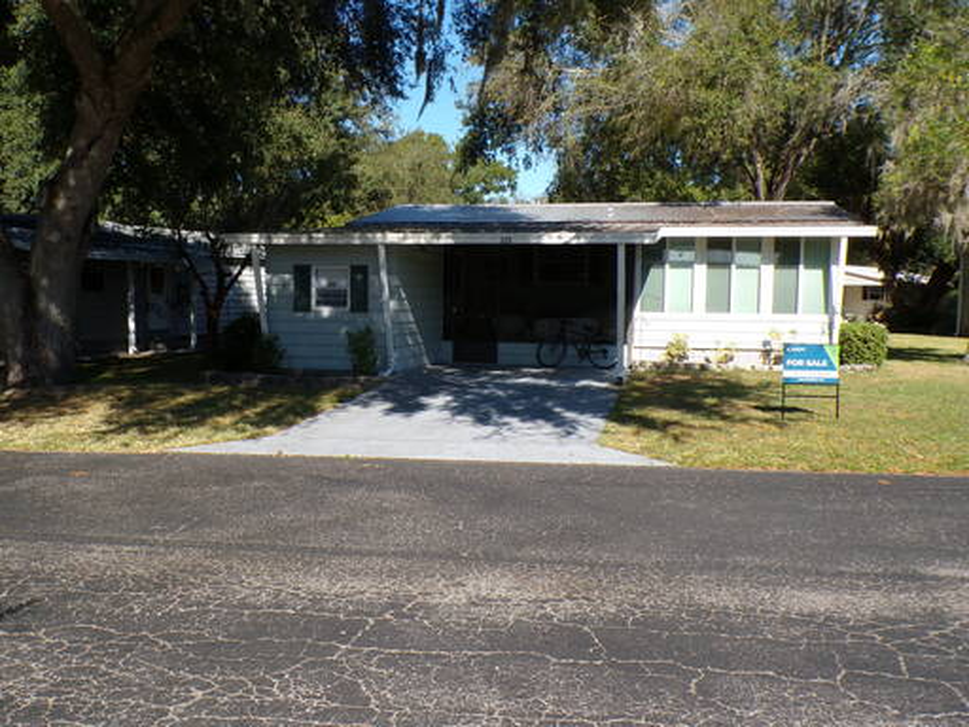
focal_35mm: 32
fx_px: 896
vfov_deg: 44.2
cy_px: 364
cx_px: 484
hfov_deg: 56.8
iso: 100
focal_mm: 5.8
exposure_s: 1/340
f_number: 4.8
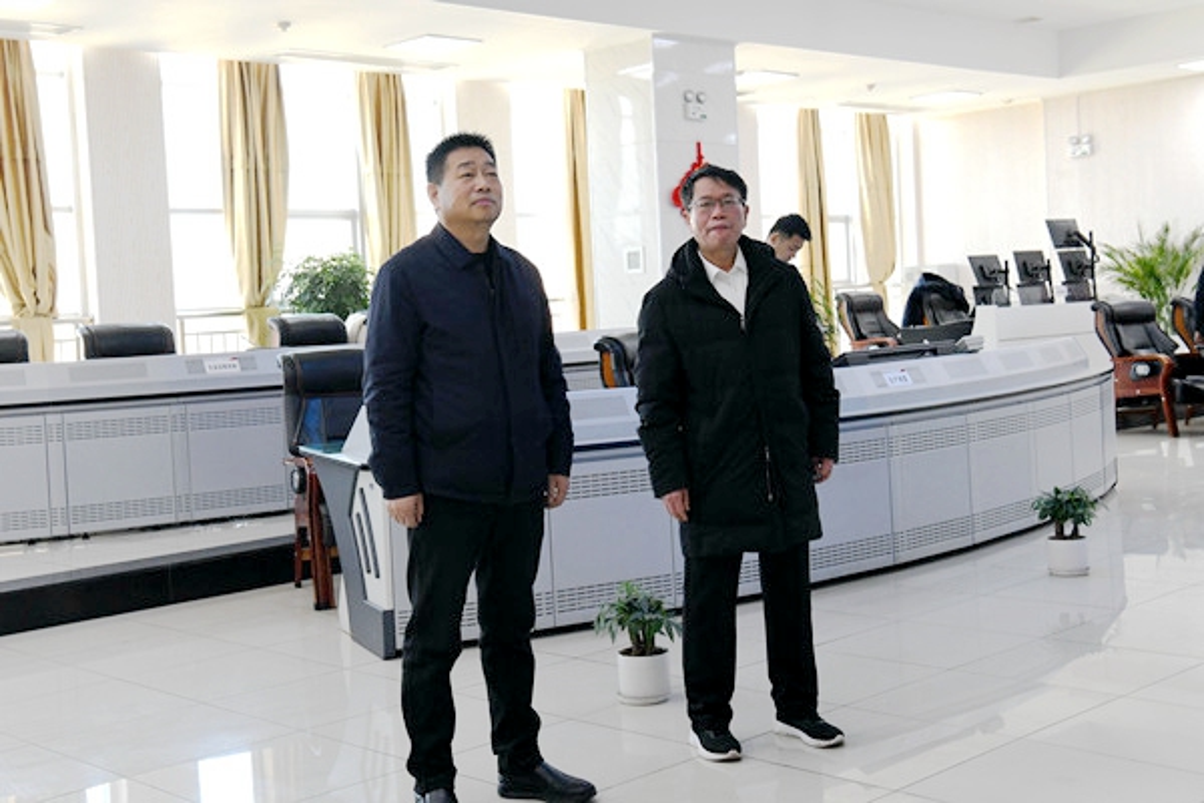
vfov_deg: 31.9
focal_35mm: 42
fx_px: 1405
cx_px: 602
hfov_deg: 46.4
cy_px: 402
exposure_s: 1/160
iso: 2500
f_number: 7.1
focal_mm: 42
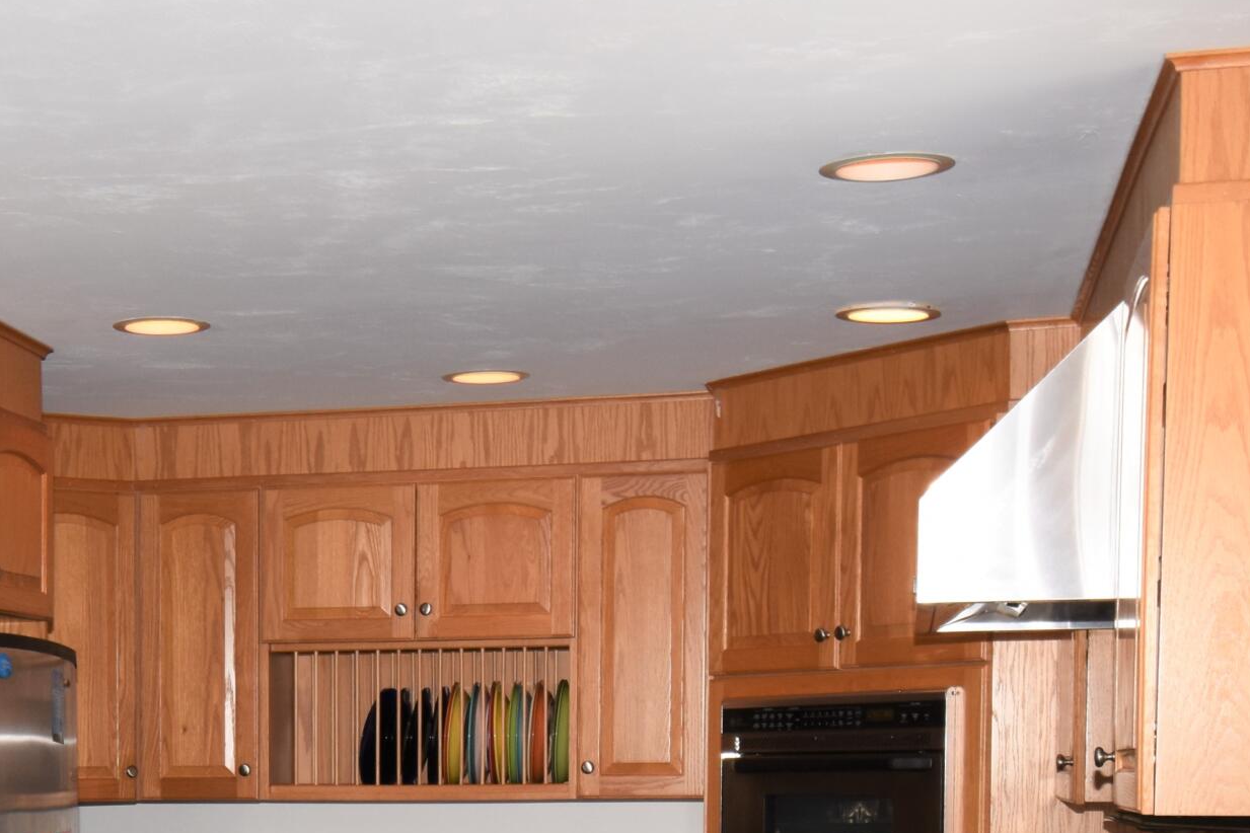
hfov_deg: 26.6
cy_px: 952
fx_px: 2535
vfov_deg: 17.9
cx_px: 76
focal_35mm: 73
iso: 400
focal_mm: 20
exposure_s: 1/80
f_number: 5.6
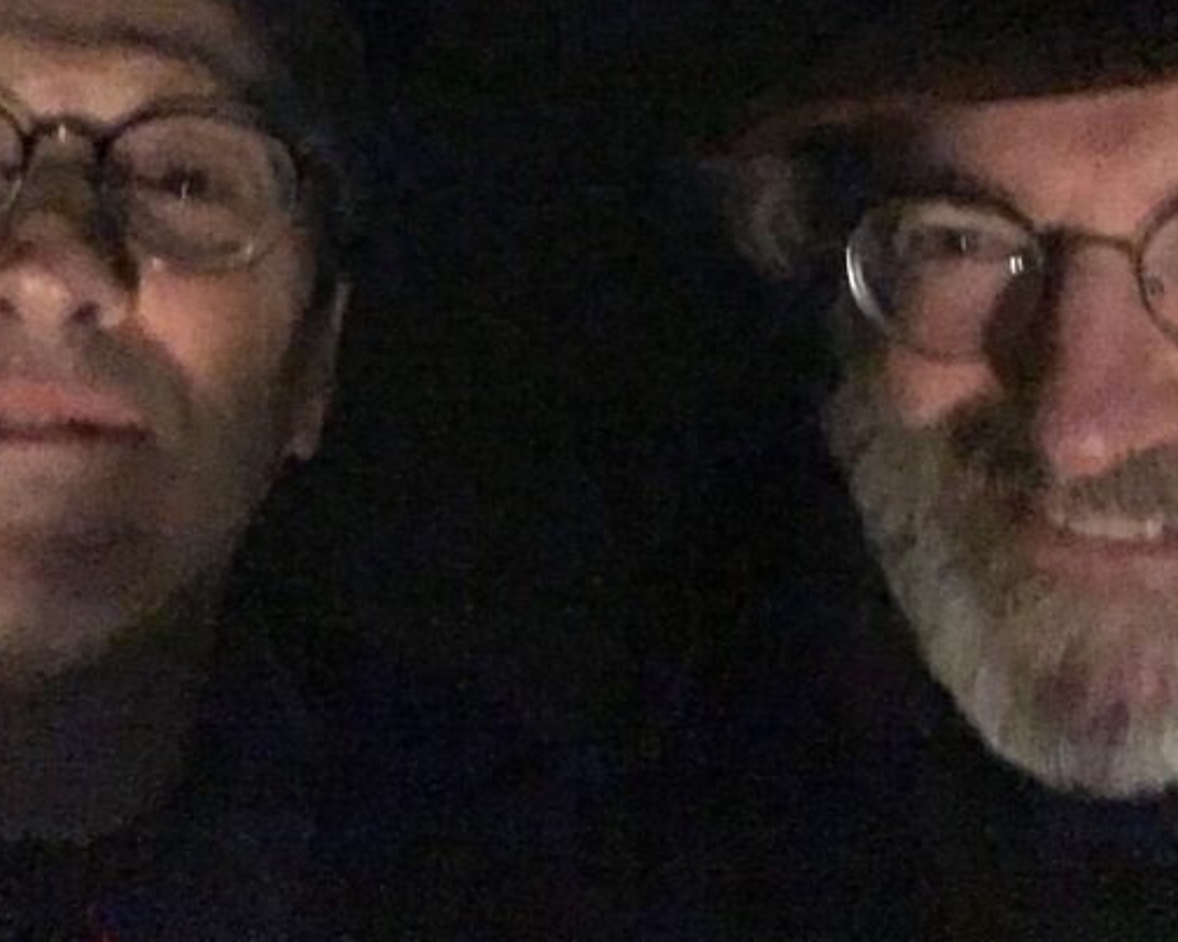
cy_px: 273
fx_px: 1604
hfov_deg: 40.3
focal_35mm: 46
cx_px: 641
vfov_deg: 32.3
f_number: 2.4
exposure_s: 1/15
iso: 1600
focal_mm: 2.15
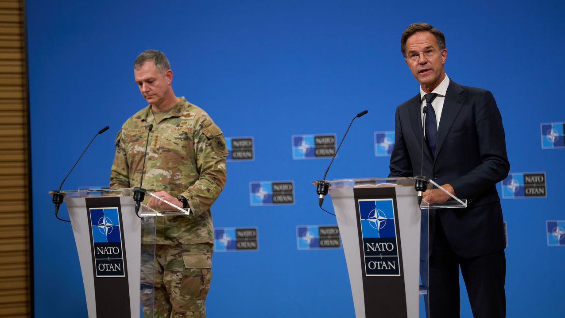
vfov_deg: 11.8
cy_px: 155
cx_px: 282
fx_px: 1543
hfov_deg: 20.7
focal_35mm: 103
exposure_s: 1/500
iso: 800
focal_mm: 98
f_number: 2
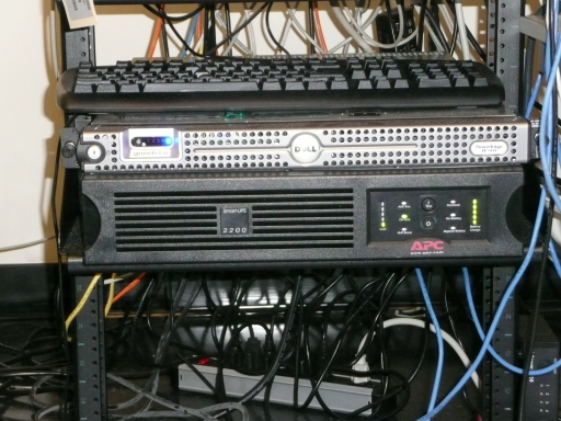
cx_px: 280
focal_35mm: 103
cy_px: 210
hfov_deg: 19.1
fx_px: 1669
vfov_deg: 14.4
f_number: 4.7
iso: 640
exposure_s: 1/30
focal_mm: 16.9
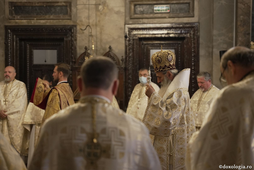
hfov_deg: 28.8
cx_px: 127
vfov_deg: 19.5
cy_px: 85
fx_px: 494
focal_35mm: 70
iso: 5000
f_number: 2.8
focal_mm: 70
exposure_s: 1/100
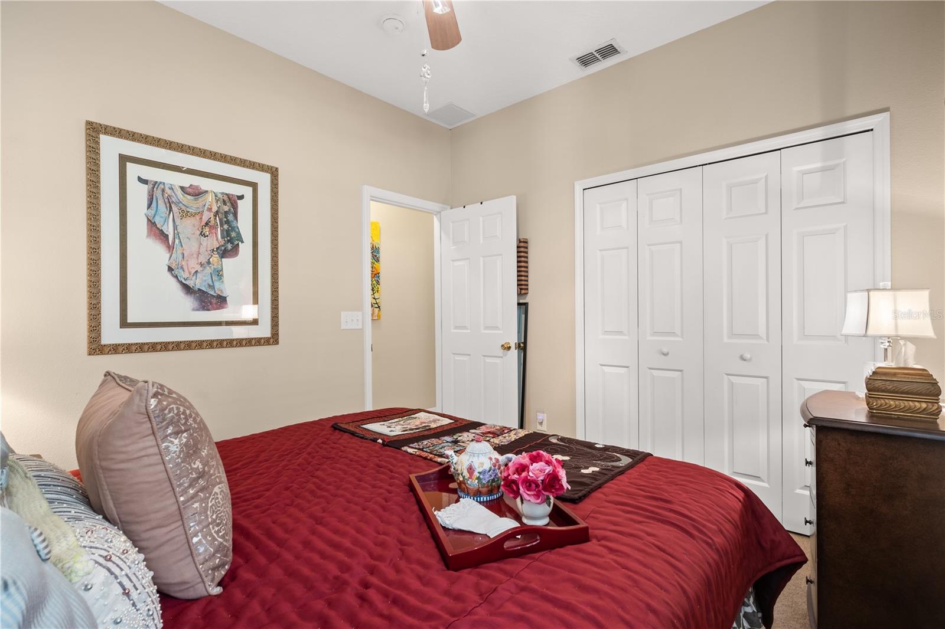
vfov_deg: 73.7
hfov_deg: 96.7
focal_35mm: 16
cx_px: 472
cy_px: 314
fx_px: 420
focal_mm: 10.5
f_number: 8
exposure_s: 3.1
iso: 160
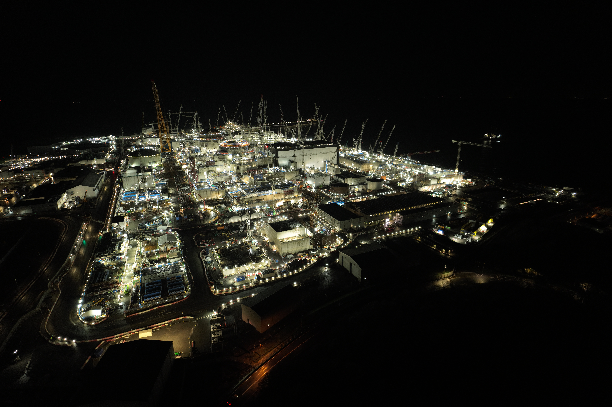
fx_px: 306
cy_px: 204
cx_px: 306
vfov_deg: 67.3
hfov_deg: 90.0
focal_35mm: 18
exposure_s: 1/40
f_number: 2.8
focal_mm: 18
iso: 1600
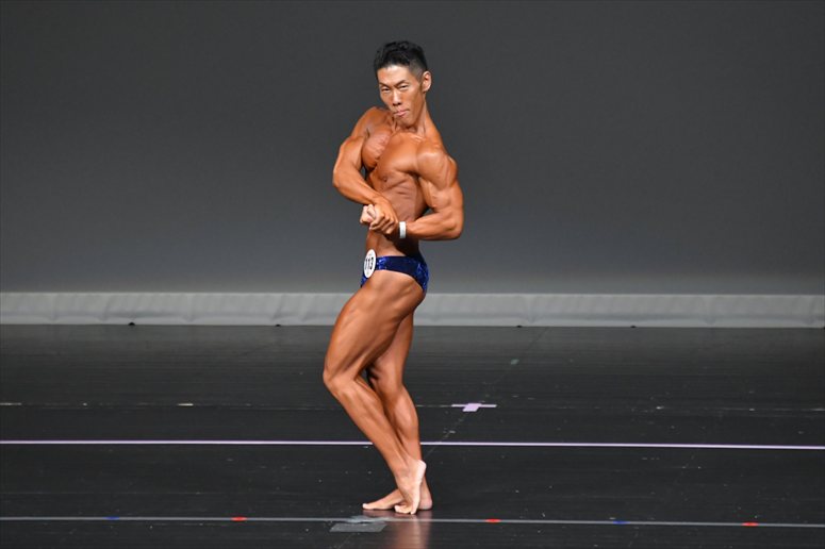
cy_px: 274
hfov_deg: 5.5
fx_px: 8590
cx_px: 412
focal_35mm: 375
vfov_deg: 3.7
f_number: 5.6
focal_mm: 250
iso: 4000
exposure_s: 1/400
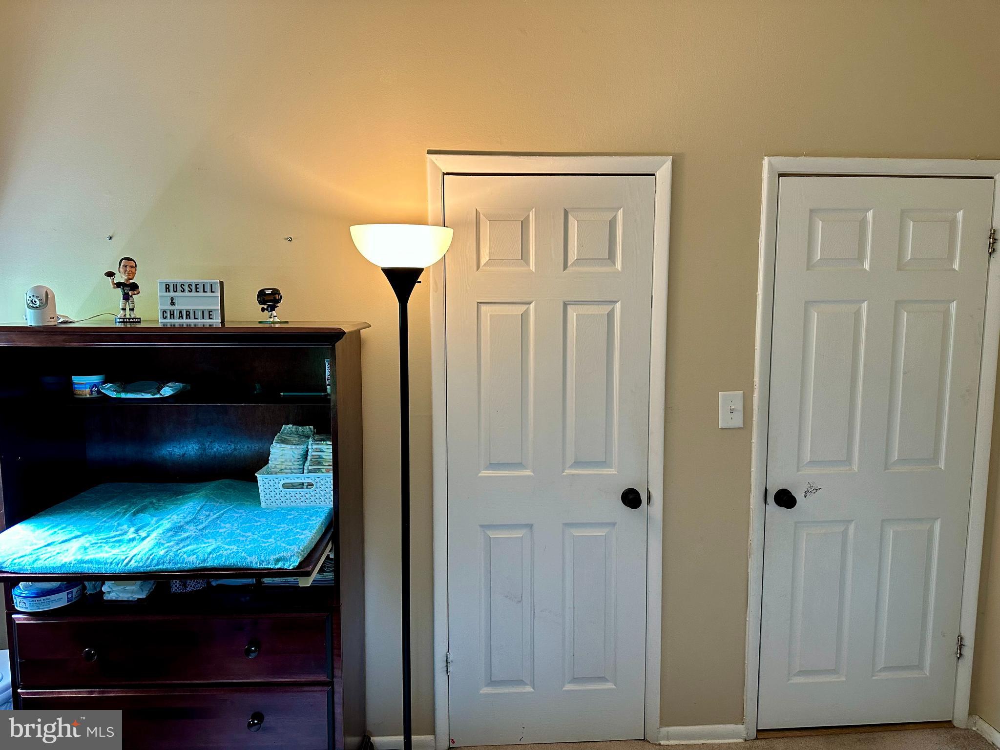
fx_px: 693
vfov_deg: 56.8
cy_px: 375
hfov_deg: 71.6
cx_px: 500
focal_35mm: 24
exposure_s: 1/60
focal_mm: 6.86
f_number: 1.78
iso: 200
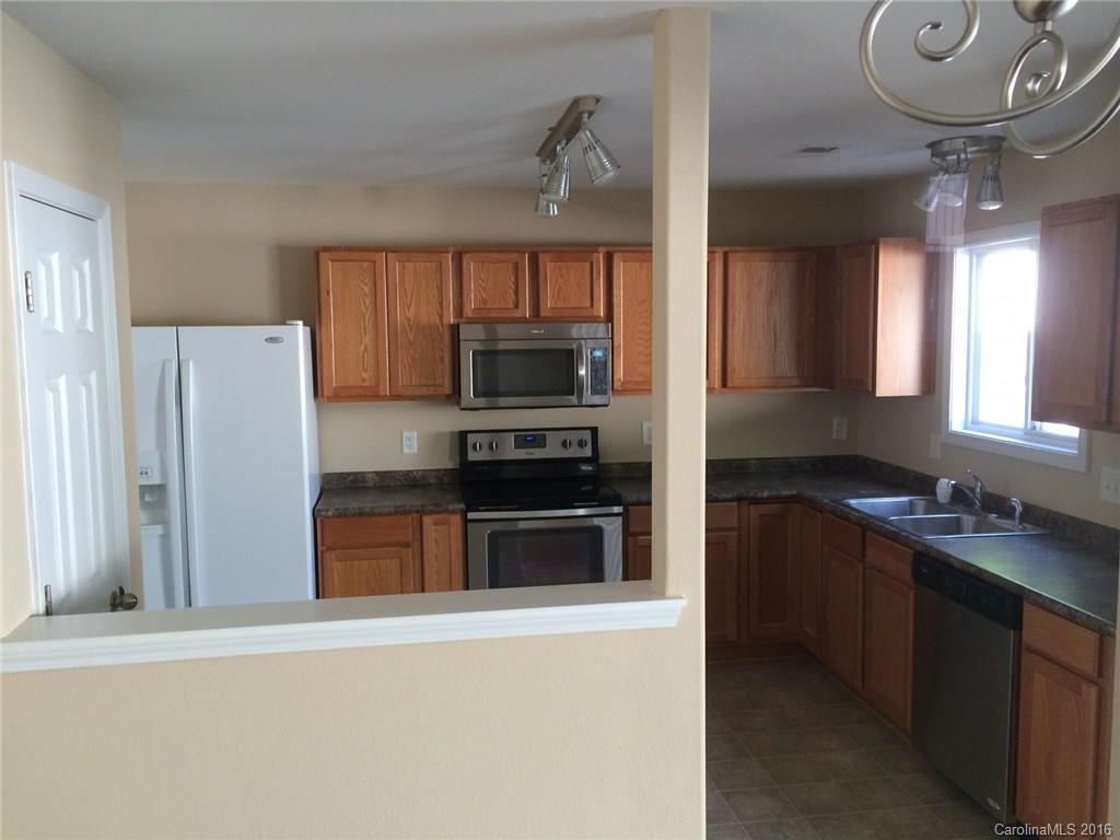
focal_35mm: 30
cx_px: 560
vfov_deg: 46.8
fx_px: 971
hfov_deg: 60.0
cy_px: 420
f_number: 2.2
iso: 50
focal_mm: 4.12
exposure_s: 1/30
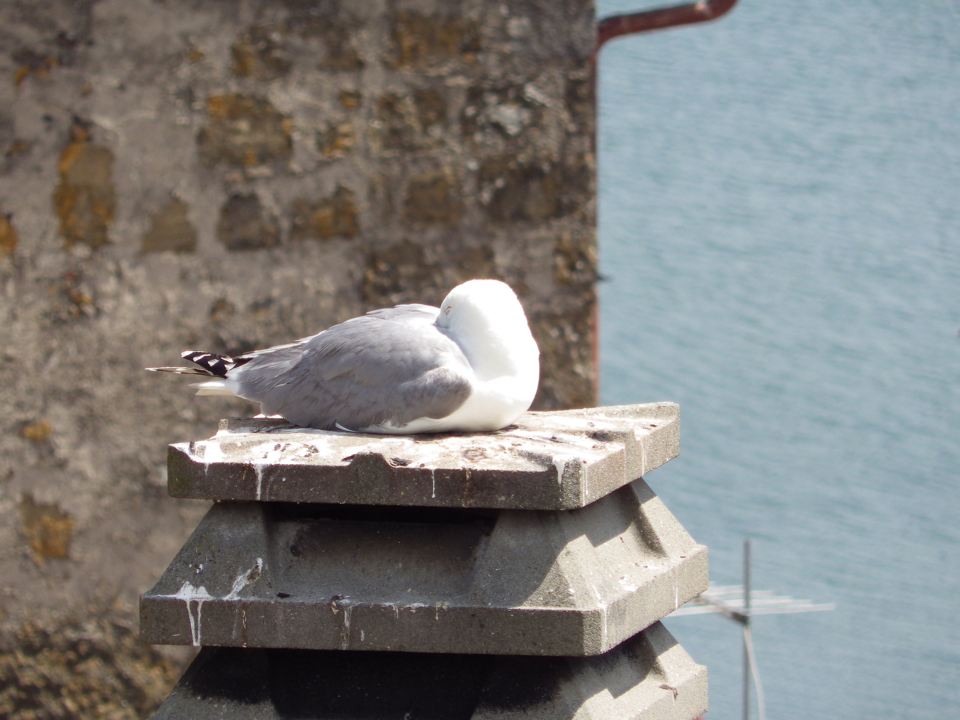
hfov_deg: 3.4
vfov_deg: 2.6
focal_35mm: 580
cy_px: 360
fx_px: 16085
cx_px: 480
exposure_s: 1/250
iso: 100
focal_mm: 104
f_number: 5.9
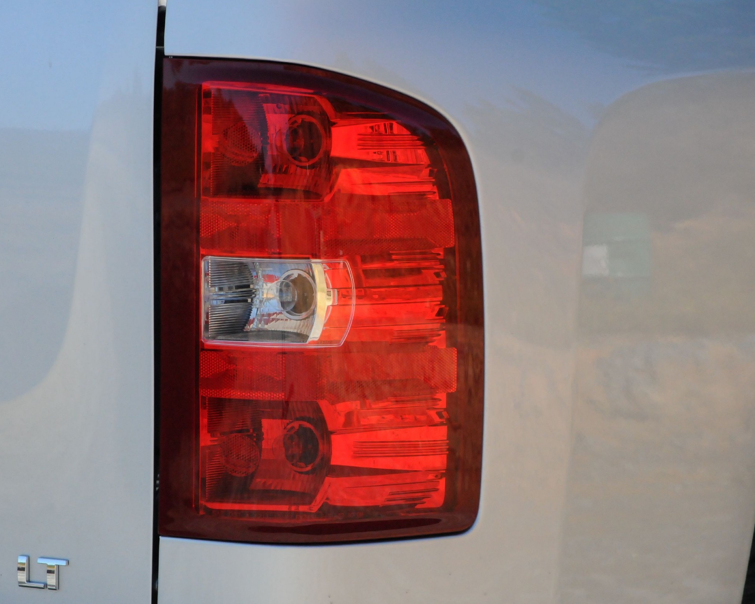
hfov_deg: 8.4
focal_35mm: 230
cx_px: 308
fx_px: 5130
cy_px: 303
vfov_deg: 6.7
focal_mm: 135
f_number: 10
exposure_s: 1/2500
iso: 2000
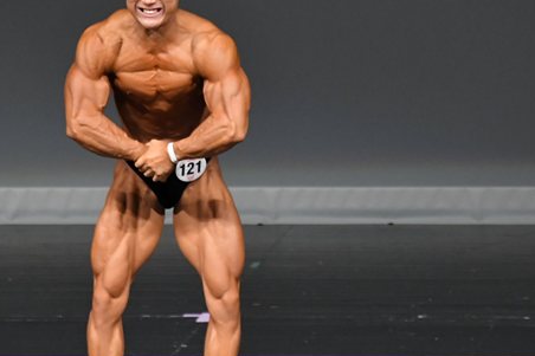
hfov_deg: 3.2
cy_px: 182
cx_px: 222
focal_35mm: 643
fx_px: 9552
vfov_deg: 2.1
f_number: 5.6
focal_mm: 250
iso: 4000
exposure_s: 1/400
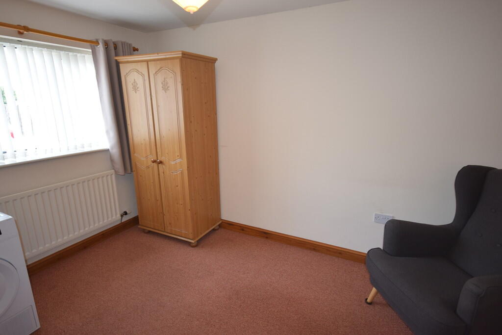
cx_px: 251
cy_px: 168
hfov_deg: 85.4
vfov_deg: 63.2
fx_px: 272
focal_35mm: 20
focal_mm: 13
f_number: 5
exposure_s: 1/100
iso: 800
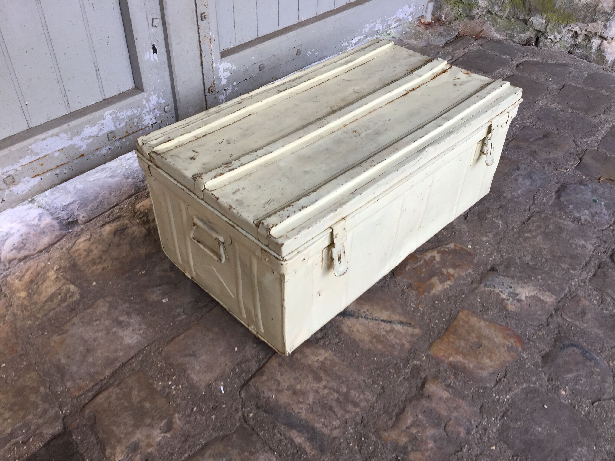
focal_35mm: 29
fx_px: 515
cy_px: 230
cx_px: 308
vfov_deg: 48.2
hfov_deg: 61.7
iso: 50
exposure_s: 1/100
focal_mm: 4.15
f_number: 2.2
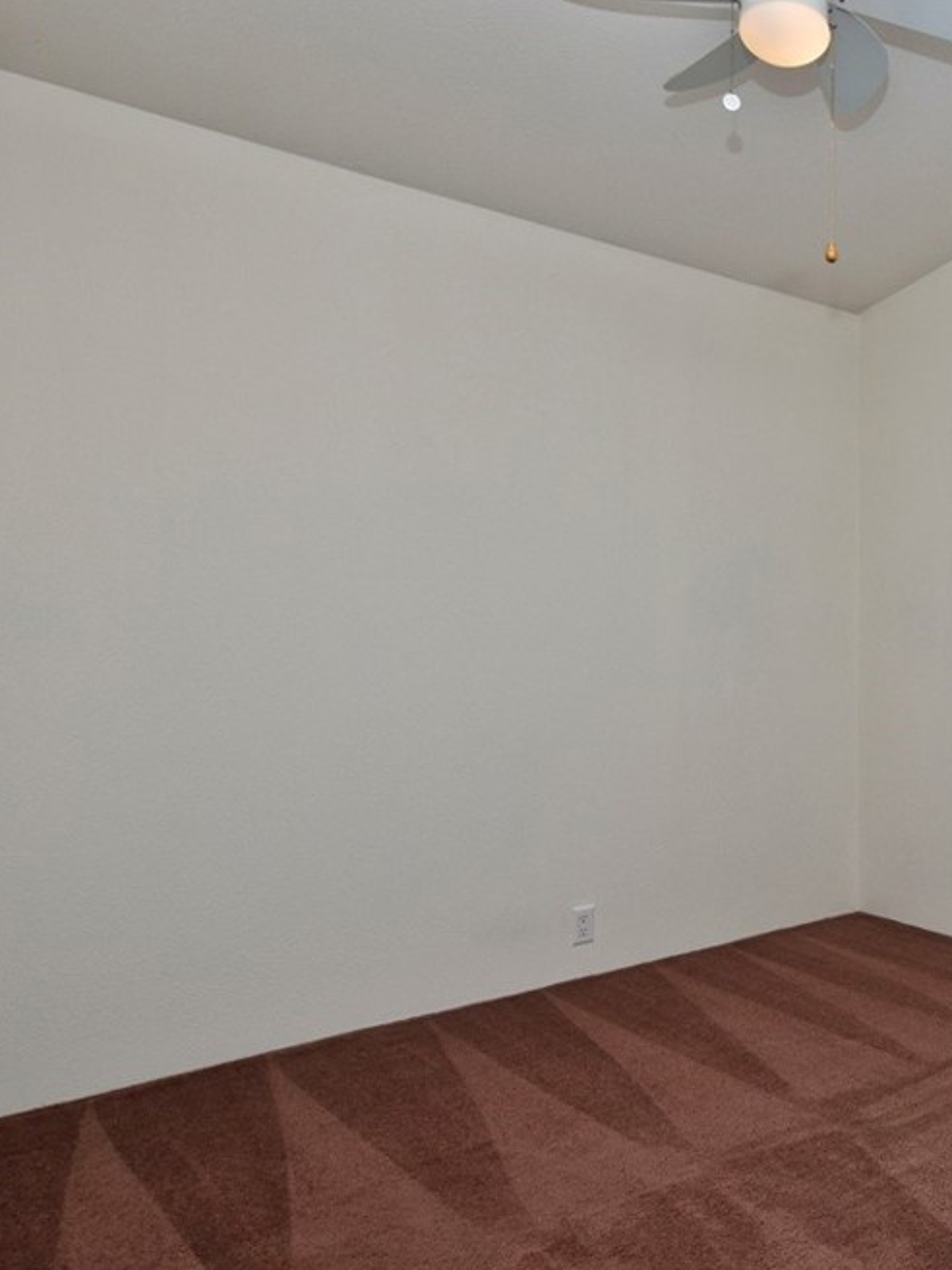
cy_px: 650
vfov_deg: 65.3
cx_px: 946
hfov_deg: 44.0
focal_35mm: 27
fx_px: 990
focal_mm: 12
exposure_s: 1/100
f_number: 9
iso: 250
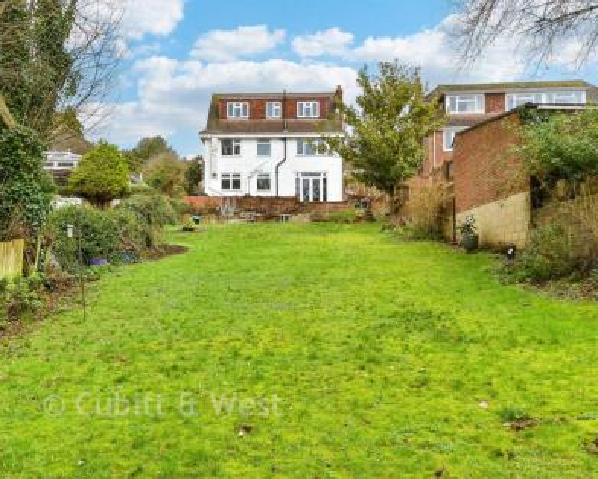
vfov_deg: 43.4
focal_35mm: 34
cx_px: 278
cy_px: 240
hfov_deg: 52.8
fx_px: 602
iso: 200
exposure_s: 1/125
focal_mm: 20
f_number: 8
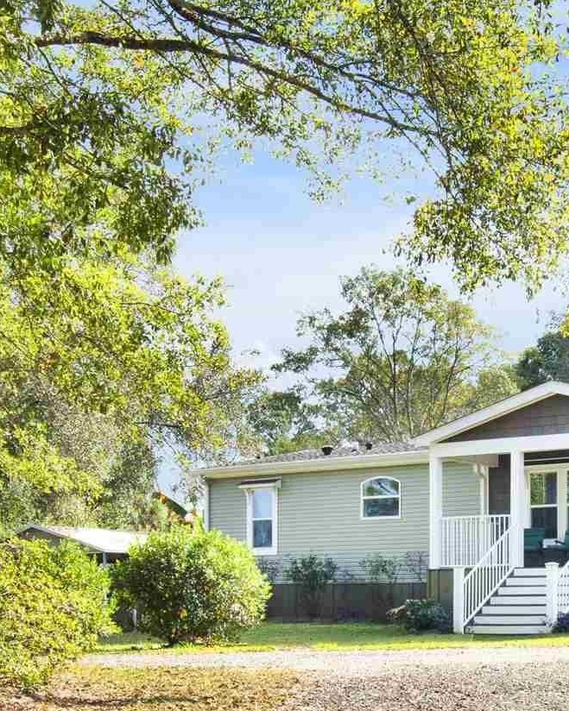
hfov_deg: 23.8
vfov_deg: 29.1
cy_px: 607
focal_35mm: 63
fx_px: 1326
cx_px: 476
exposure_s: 1/100
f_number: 11
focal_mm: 18
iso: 200
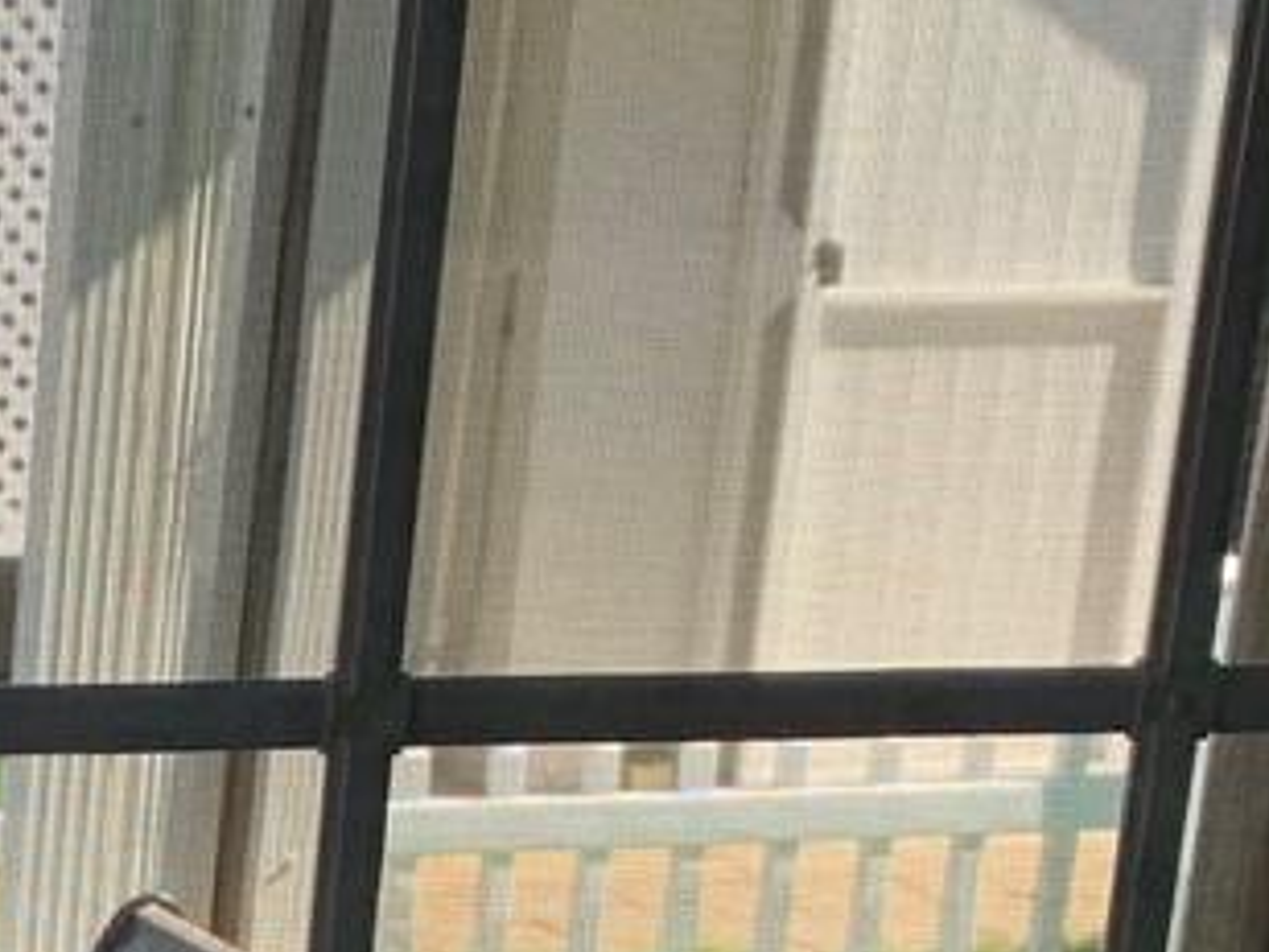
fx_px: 4949
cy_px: 1611
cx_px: -770
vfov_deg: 10.4
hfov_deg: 13.5
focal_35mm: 135
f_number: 1.8
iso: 25
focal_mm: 4.25
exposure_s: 1/122
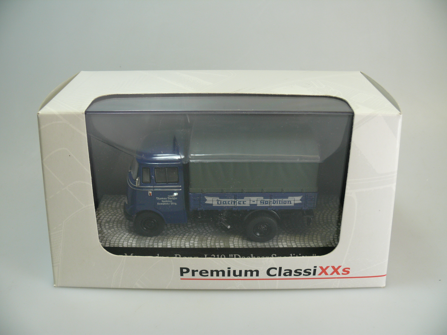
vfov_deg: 40.7
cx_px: 224
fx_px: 452
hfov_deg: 52.6
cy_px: 168
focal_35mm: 35
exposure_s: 1/100
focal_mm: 7.4
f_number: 3.2
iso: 100
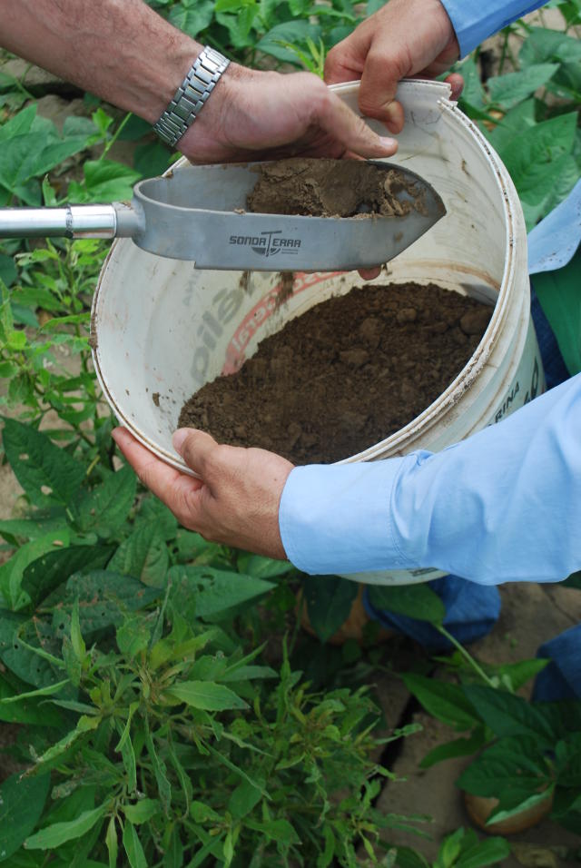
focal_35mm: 48
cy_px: 434
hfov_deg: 28.2
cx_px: 290
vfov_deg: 41.1
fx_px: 1159
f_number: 7.1
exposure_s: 1/200
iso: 100
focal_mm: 32
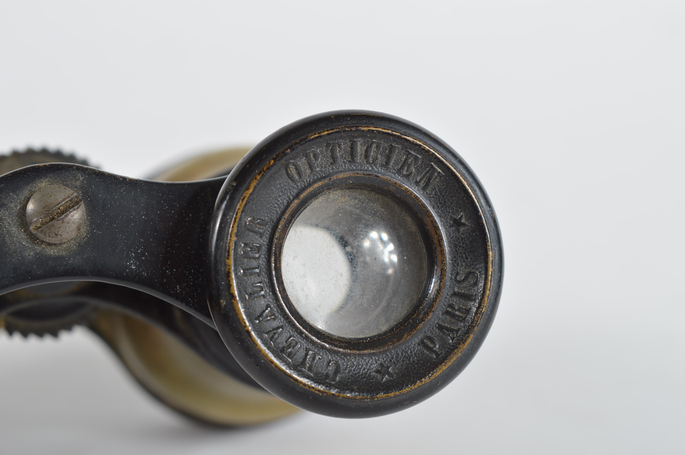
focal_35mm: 82
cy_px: 228
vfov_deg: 16.5
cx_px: 342
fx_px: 1568
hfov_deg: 24.6
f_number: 9
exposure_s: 1/125
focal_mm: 55
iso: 100
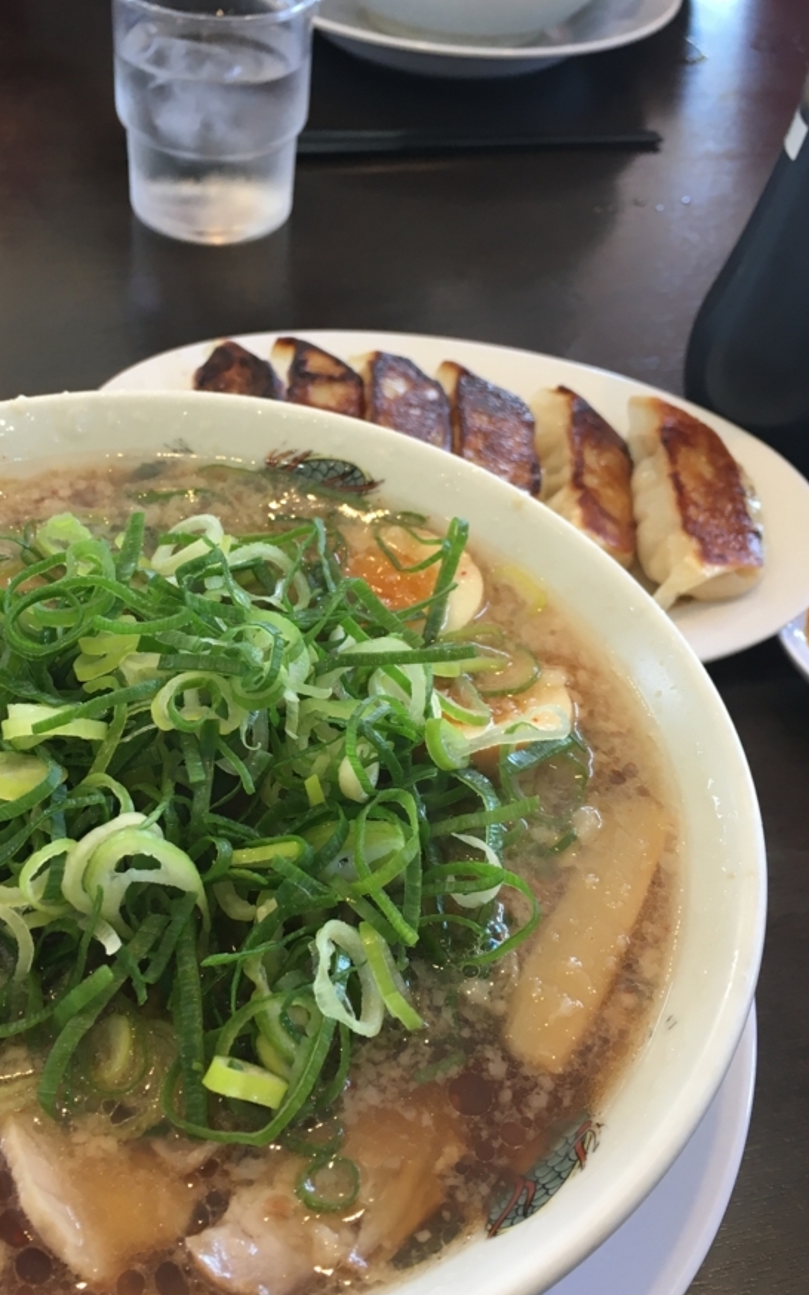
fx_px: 1270
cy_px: 628
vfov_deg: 54.0
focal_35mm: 36
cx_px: 305
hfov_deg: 35.1
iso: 50
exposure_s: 1/30
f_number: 2.2
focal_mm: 4.15
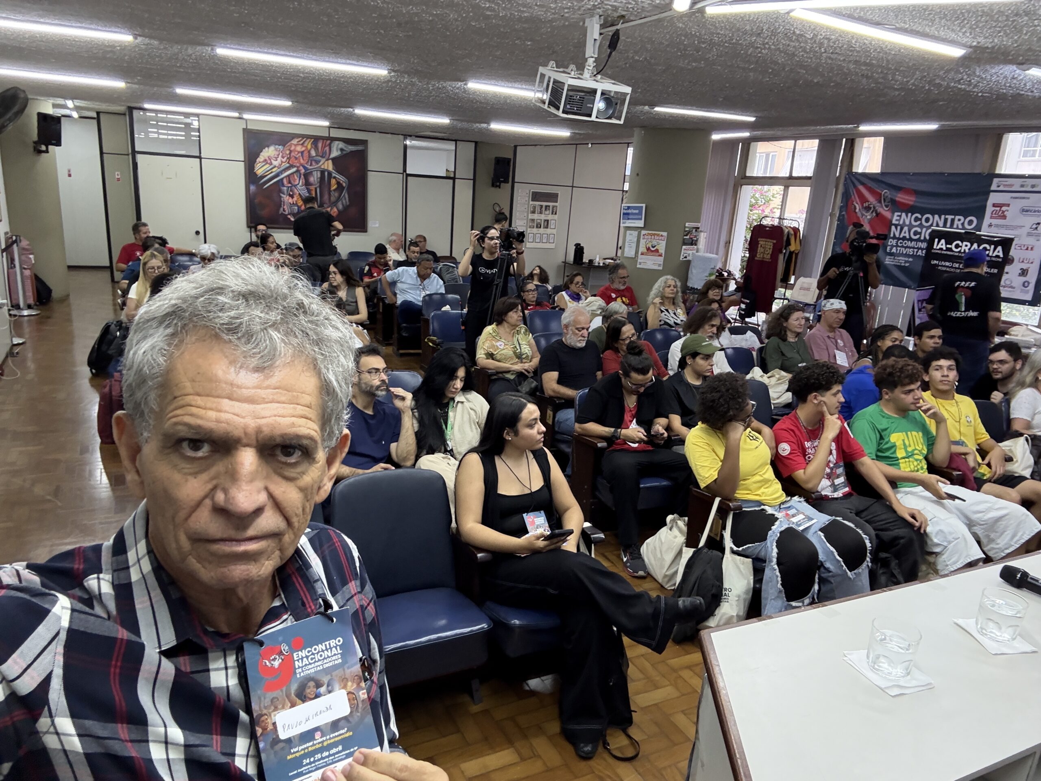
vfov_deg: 58.9
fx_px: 692
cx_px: 520
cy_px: 390
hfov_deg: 73.9
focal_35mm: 23
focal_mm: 2.69
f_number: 1.9
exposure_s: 1/60
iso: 200
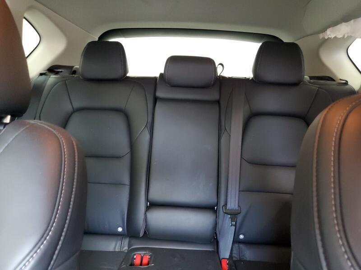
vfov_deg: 53.1
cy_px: 135
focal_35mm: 26
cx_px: 180
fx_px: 271
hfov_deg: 67.3
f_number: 1.5
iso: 310
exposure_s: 1/30
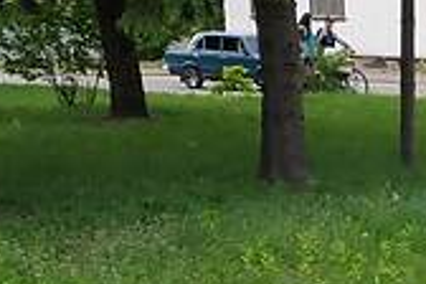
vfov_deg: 10.6
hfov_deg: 14.9
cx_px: 771
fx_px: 1408
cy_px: 550
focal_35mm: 119
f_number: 1.9
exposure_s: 1/690
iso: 250
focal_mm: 3.9
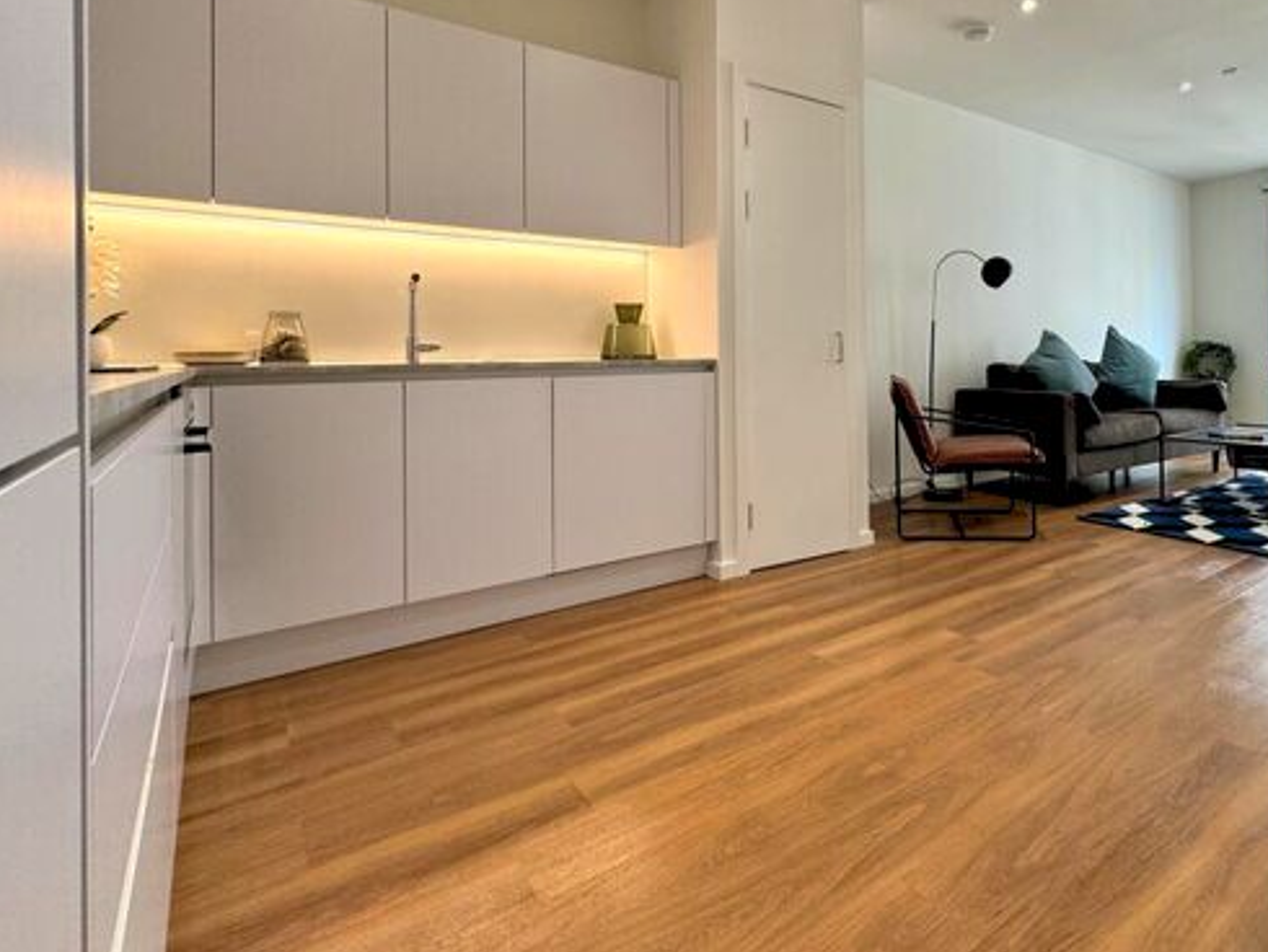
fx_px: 733
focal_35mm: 20
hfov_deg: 79.2
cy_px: 348
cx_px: 838
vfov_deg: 64.9
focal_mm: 2.22
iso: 125
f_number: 2.2
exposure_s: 1/100
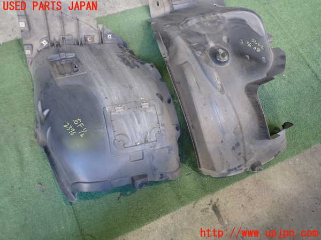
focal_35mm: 25
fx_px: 232
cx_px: 160
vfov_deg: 54.9
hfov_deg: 69.4
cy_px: 120
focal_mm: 4.5
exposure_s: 1/50
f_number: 2
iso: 200
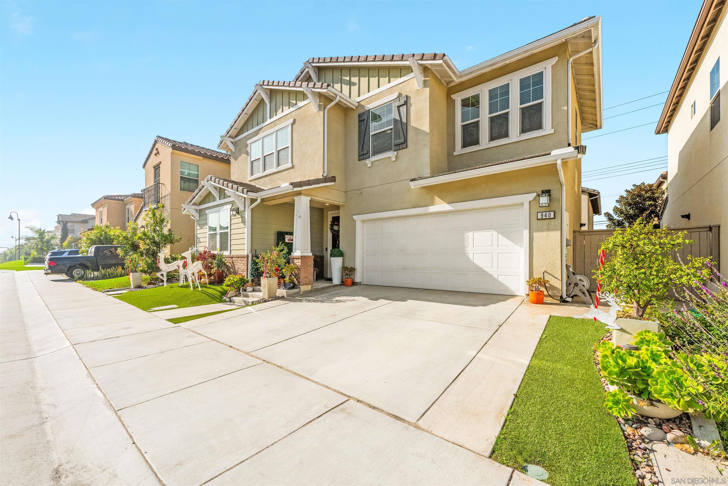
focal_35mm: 14
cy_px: 243
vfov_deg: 81.2
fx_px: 283
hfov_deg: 104.3
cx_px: 364
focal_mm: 14
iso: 1000
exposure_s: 1/4000
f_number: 8
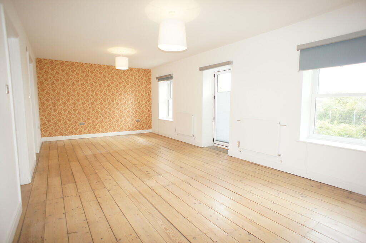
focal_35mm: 24
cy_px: 122
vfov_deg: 53.1
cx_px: 183
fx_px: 244
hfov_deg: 73.8
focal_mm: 16
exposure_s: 1/60
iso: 200
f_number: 3.2
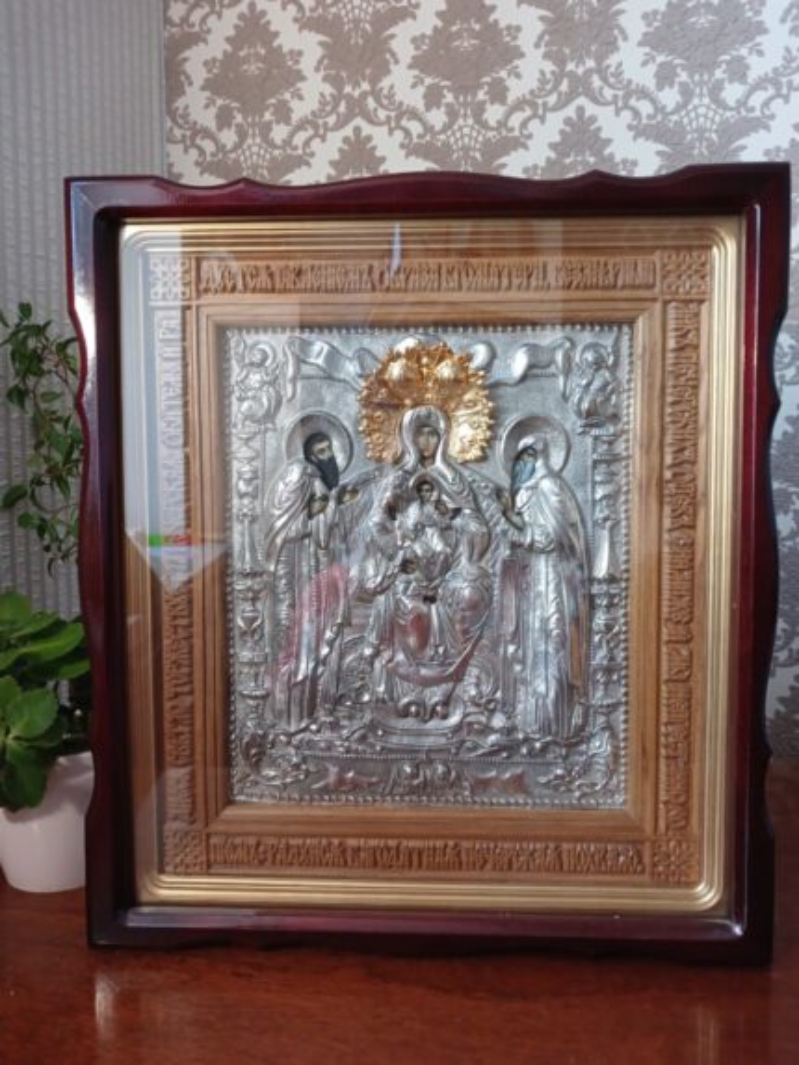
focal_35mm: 27
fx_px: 831
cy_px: 532
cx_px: 400
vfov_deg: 65.3
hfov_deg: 51.4
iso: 250
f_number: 1.8
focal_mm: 4
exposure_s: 1/30
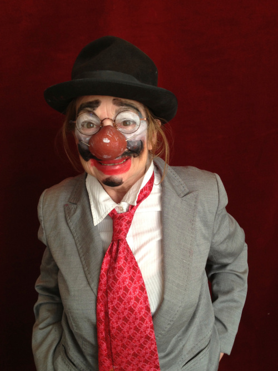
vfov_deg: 52.6
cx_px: 139
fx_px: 375
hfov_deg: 40.7
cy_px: 186
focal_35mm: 35
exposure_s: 1/24
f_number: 2.4
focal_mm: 4.28
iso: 50
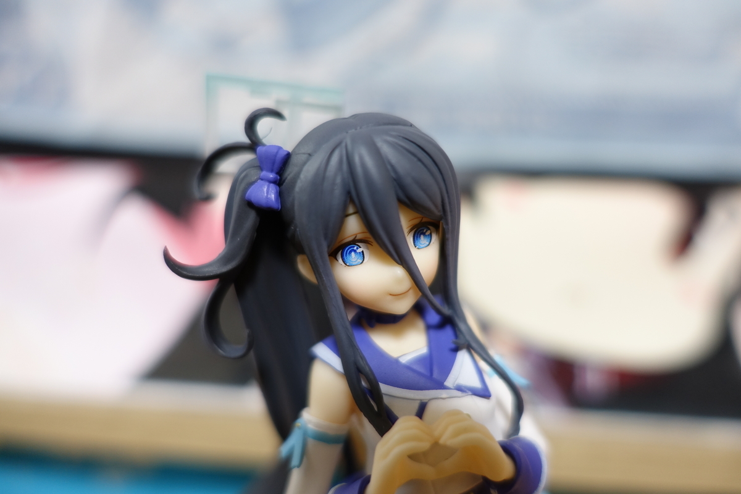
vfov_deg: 53.1
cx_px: 370
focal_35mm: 24
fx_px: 494
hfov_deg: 73.7
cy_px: 247
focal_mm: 8.8
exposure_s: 1/30
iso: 200
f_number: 1.8
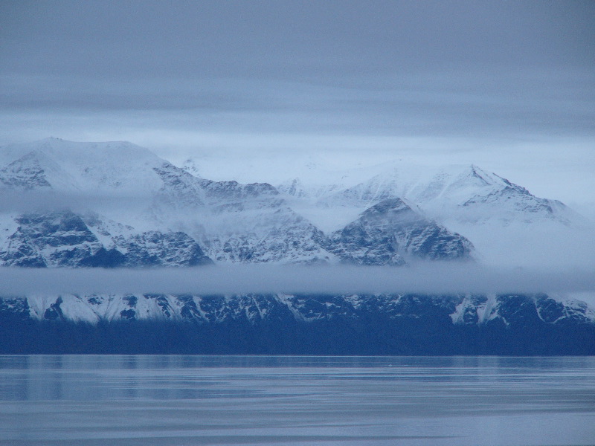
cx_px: 298
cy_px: 223
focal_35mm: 242
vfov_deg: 6.1
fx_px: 4160
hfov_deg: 8.2
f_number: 2.8
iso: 100
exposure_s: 1/60
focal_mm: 40.2
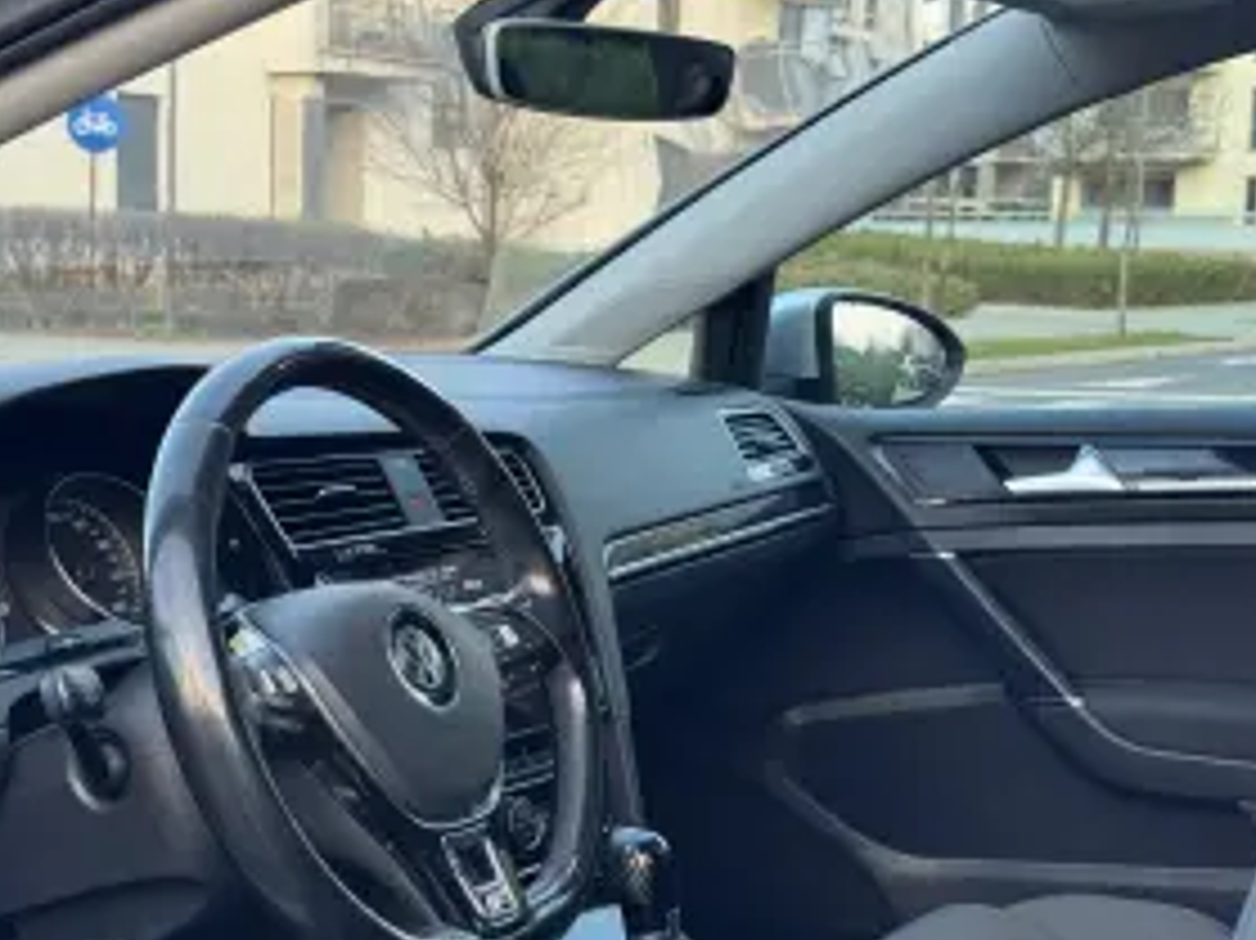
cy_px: 540
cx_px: 477
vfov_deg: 23.6
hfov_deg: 31.1
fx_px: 2249
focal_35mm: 62
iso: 100
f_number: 1.78
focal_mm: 6.76
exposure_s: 1/83
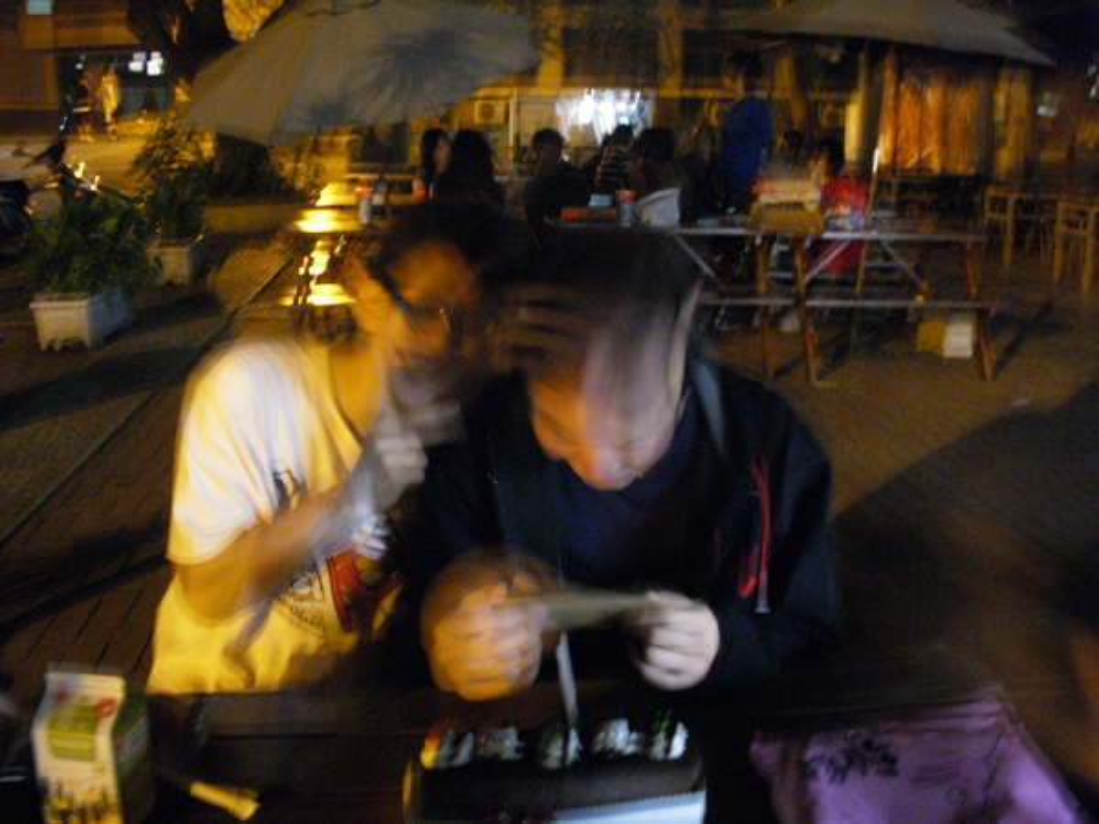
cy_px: 412
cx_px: 550
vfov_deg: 37.7
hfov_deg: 49.0
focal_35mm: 38
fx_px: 1206
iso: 800
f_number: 3.3
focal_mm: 6.3
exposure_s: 1
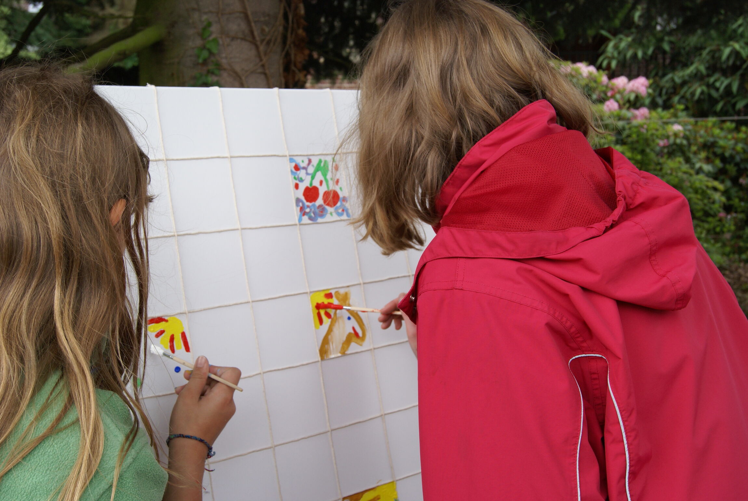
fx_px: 936
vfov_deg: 30.0
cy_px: 250
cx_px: 374
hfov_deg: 43.6
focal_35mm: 45
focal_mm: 30
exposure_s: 1/125
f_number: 9
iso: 200
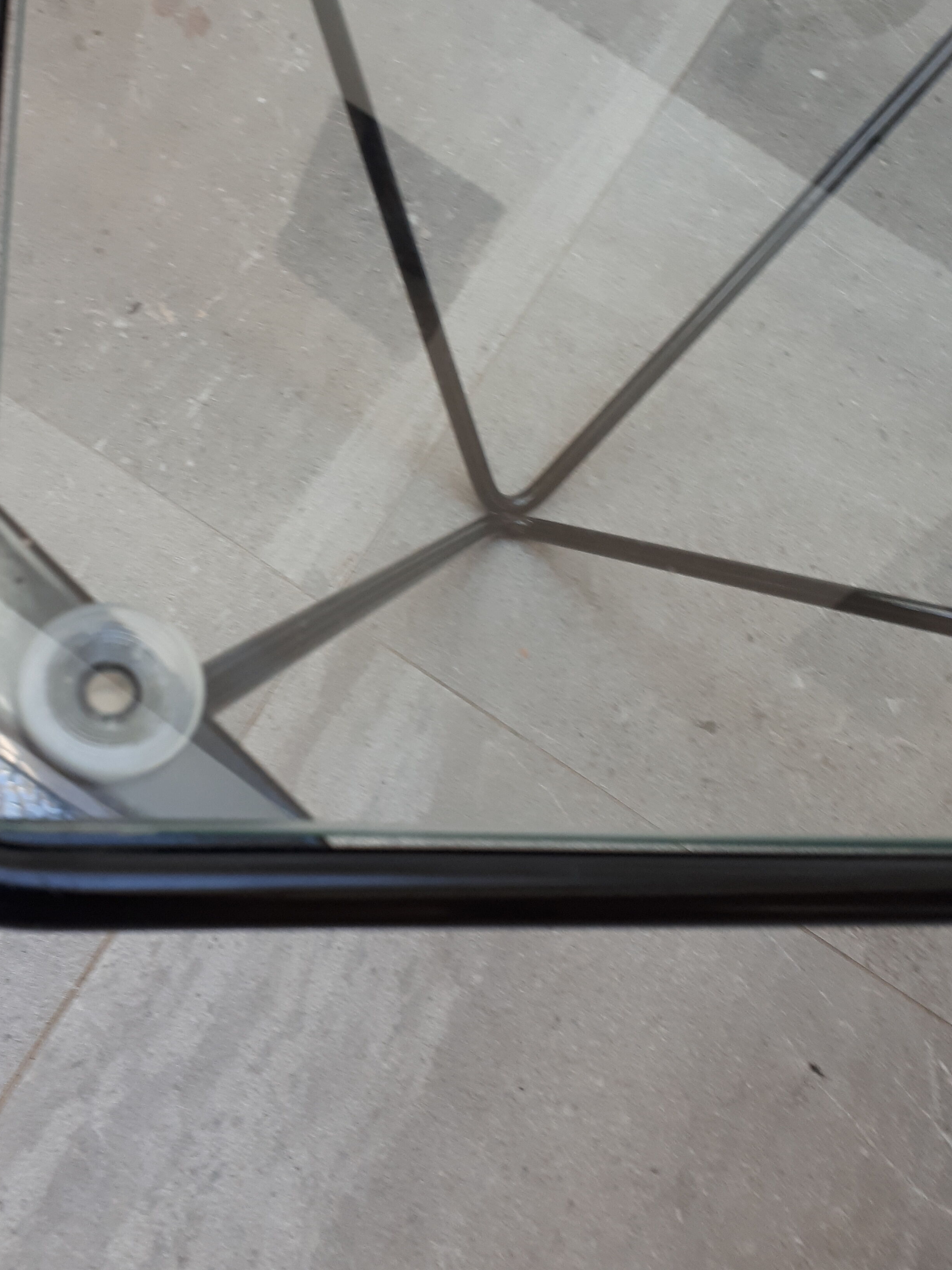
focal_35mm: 38
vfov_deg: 48.6
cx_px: 357
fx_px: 1393
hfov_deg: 37.5
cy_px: 488
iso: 80
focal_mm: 3.6
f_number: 1.9
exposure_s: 1/30
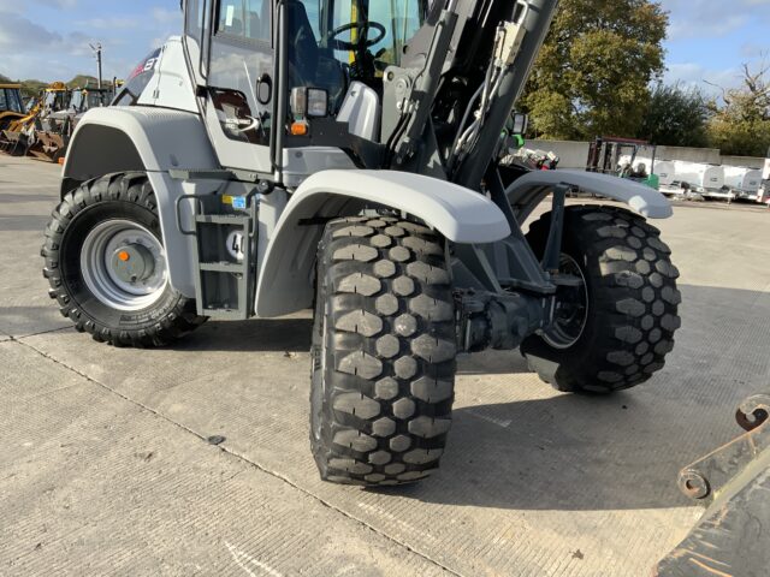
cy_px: 288
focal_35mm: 29
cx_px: 385
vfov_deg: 48.2
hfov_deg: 61.7
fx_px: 645
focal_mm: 3
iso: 16
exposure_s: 1/792
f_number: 1.8
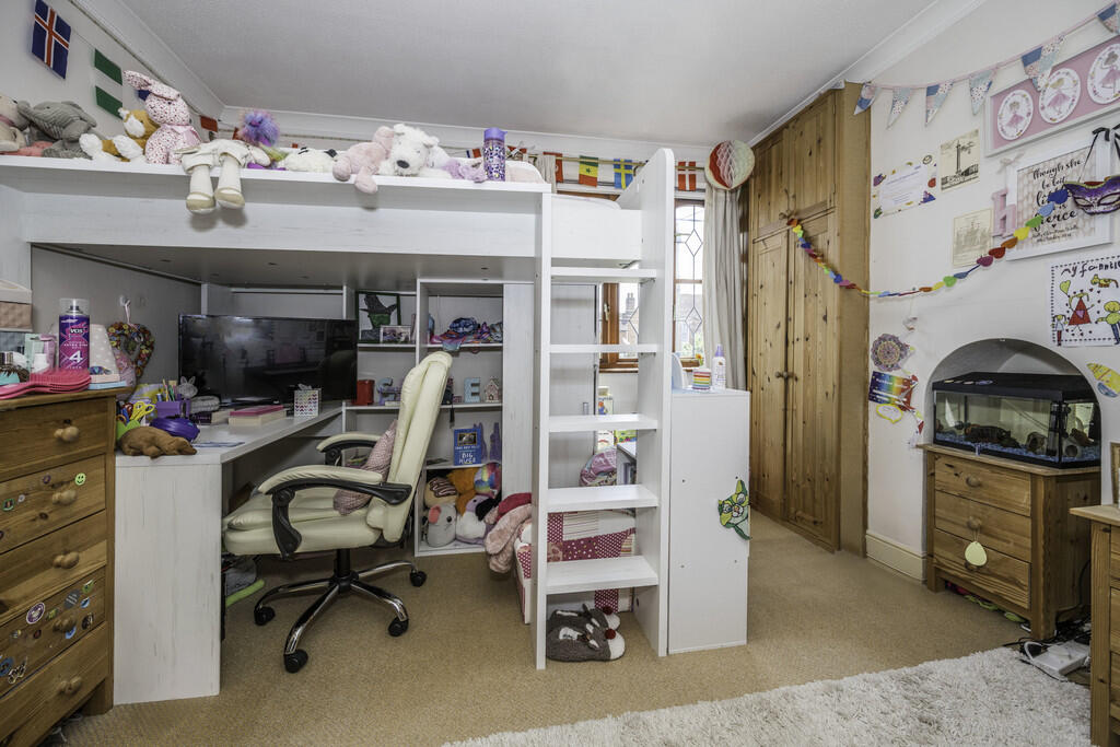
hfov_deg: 104.2
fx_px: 436
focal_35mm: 14
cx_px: 560
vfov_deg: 81.2
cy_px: 374
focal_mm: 14
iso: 320
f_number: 6.3
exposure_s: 1/125
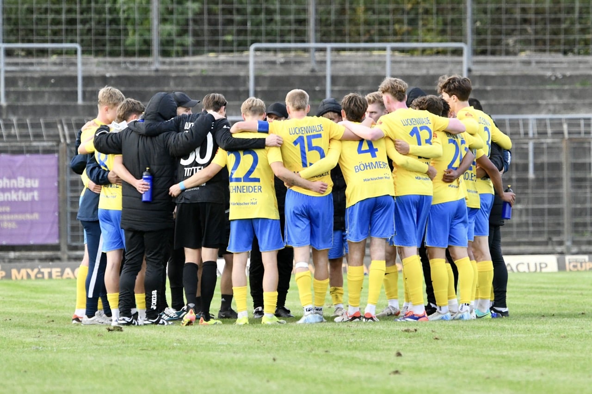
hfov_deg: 7.1
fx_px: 4768
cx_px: 296
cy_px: 197
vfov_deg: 4.7
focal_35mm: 290
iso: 8000
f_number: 5.6
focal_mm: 290
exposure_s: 1/1600
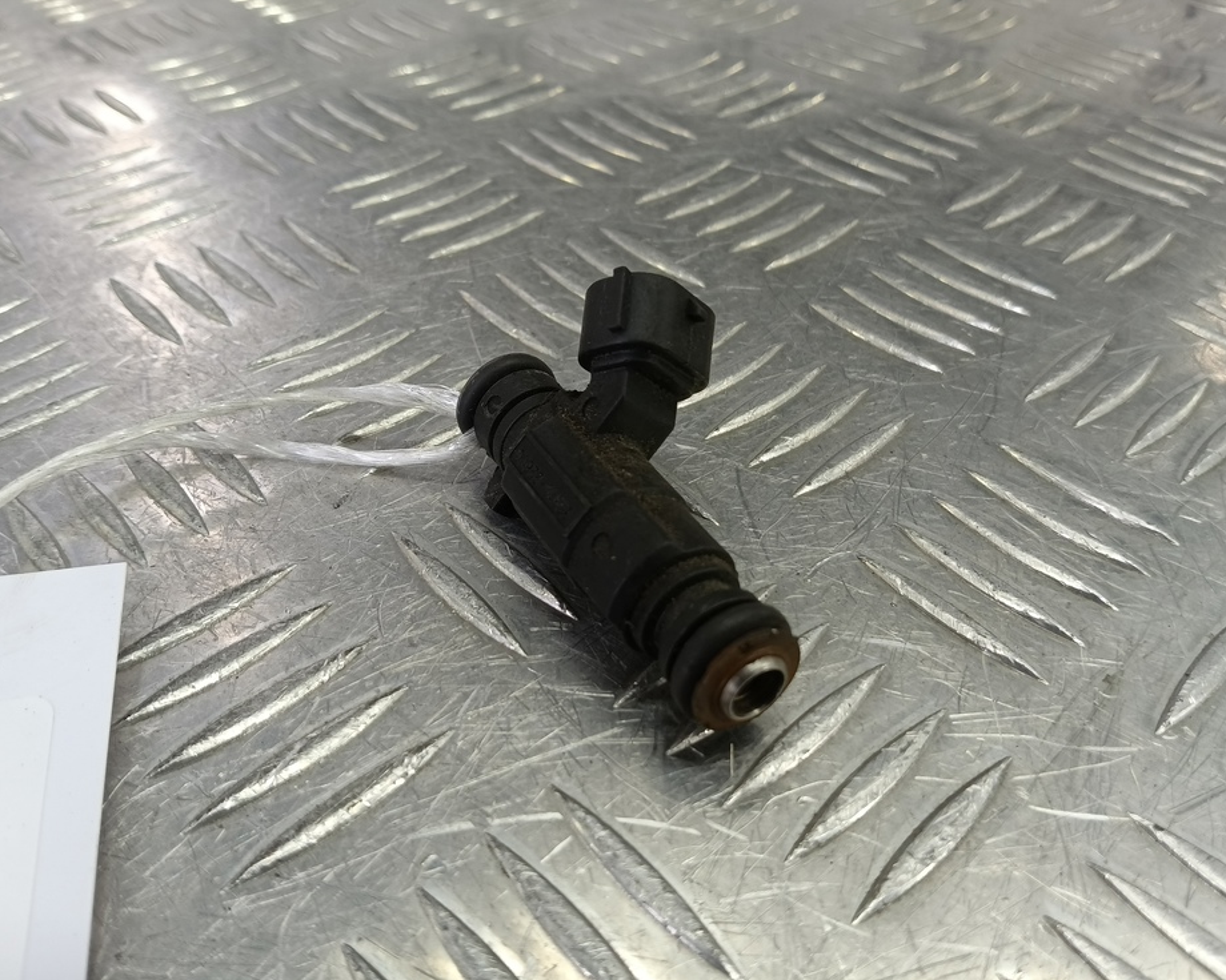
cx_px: 613
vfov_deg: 56.8
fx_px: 907
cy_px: 479
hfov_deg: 68.1
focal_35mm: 25
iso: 119
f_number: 1.6
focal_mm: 4.11
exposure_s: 1/50
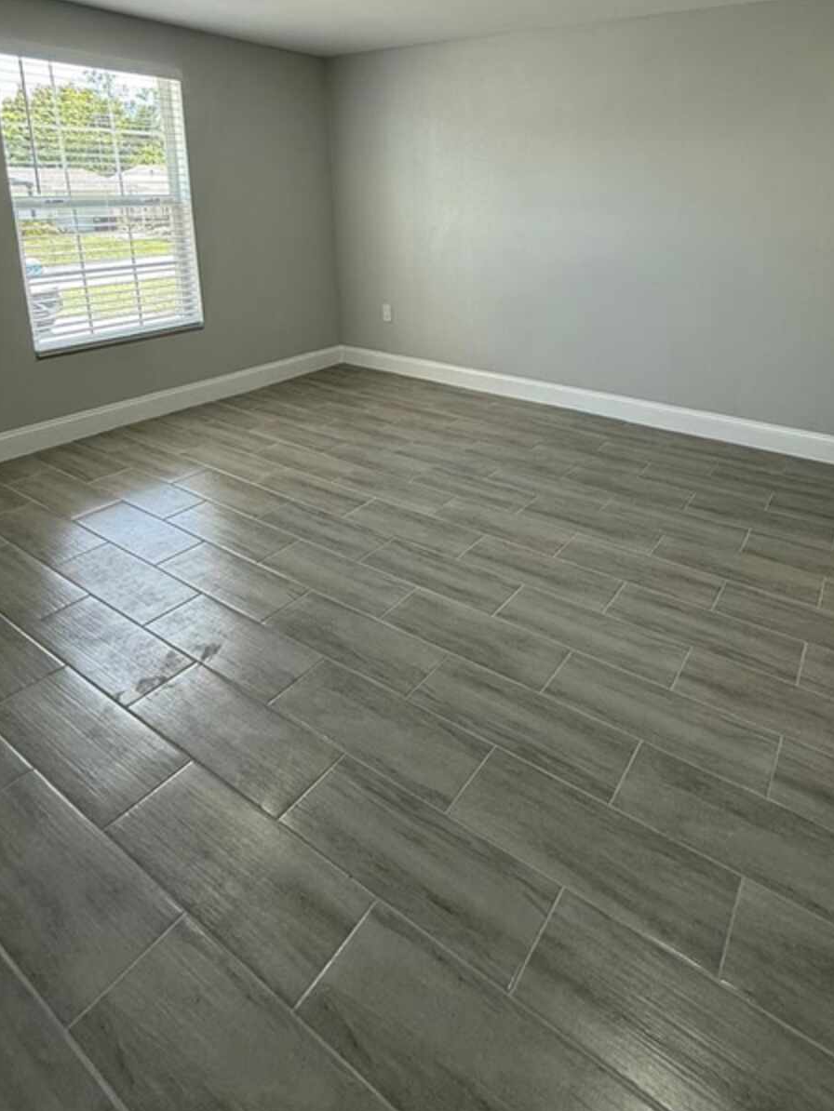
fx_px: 642
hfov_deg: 64.8
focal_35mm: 20
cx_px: 532
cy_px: 331
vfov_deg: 77.8
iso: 125
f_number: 2.2
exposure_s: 1/120
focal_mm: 2.22
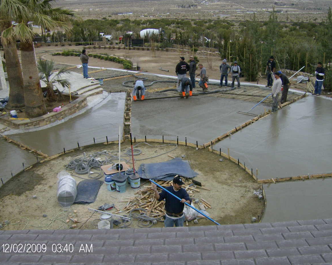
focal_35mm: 40
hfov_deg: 45.8
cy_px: 138
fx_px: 393
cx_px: 167
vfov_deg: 37.3
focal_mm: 6
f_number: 4.7
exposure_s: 1/345
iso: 100
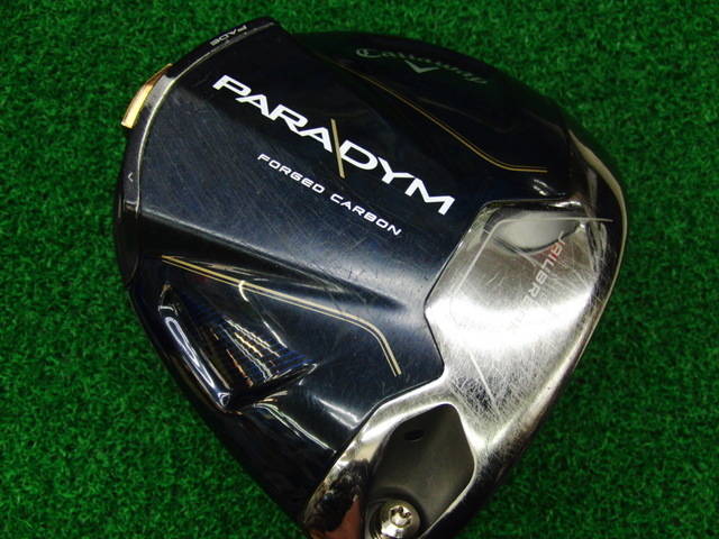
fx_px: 769
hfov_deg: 50.1
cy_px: 270
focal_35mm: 37
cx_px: 360
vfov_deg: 38.7
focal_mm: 6.42
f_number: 3.6
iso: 400
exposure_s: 1/60
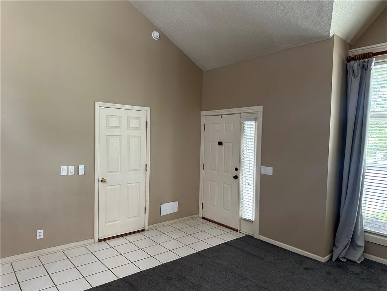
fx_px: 268
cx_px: 194
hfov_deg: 71.6
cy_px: 146
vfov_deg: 56.8
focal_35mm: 24
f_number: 1.78
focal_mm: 6.86
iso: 200
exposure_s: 1/60
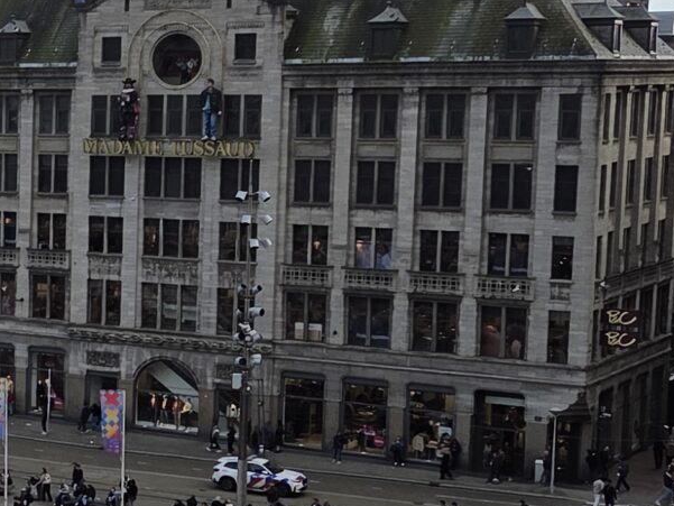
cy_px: 298
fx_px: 1909
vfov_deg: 15.1
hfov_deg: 17.4
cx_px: -415
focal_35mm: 98
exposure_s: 1/3026
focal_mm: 5.4
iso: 80
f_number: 1.8
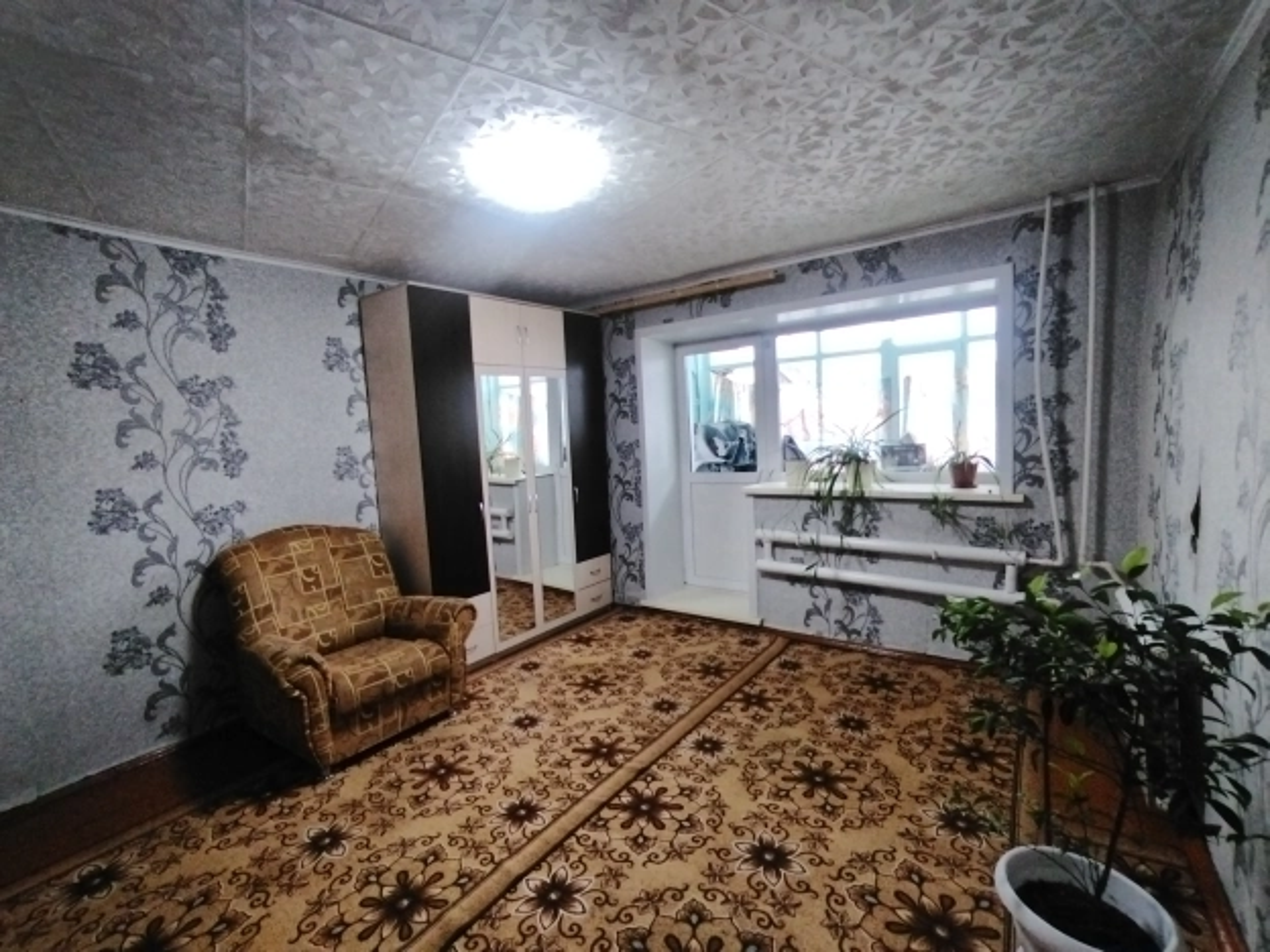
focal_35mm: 16
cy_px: 476
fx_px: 587
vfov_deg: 78.1
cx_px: 635
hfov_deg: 94.5
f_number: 2.2
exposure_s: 1/40
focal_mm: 1.68
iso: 388
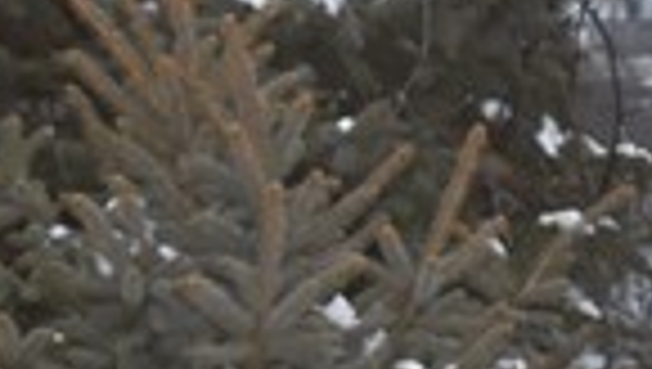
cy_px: 230
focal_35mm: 329
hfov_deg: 6.5
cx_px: 868
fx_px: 5695
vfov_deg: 3.7
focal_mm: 28
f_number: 4.2
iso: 800
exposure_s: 1/60
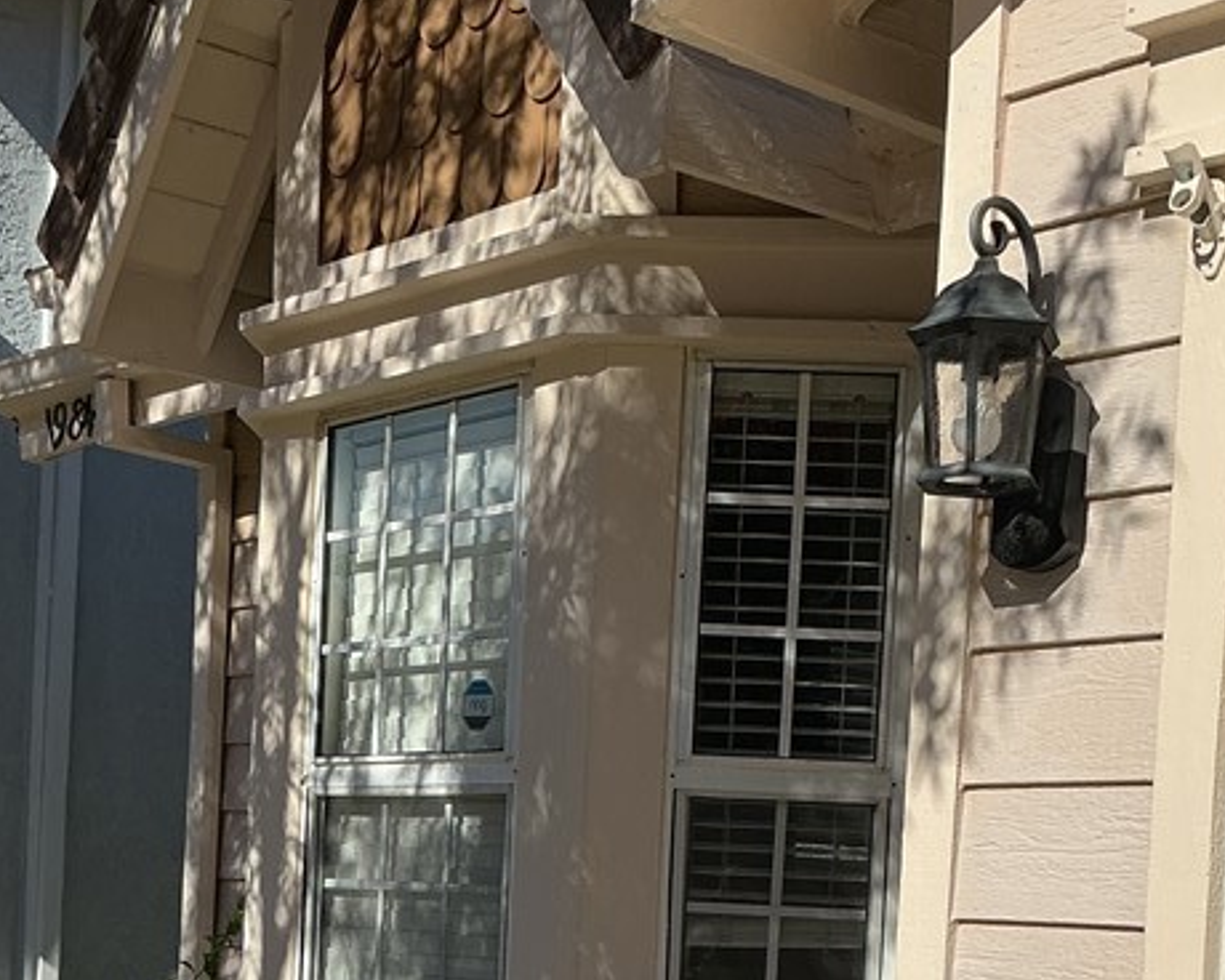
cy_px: 964
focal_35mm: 63
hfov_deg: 30.0
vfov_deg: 23.3
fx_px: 2284
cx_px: 573
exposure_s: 1/3534
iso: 25
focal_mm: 3
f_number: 1.8
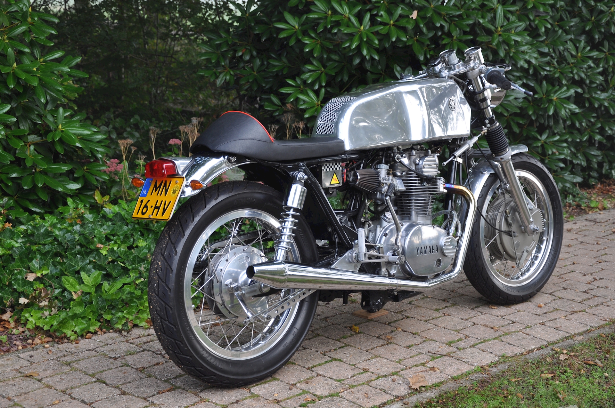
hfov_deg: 33.4
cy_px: 204
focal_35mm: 60
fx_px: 1024
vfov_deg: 22.6
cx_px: 308
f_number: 5
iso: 200
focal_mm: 40
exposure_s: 1/100
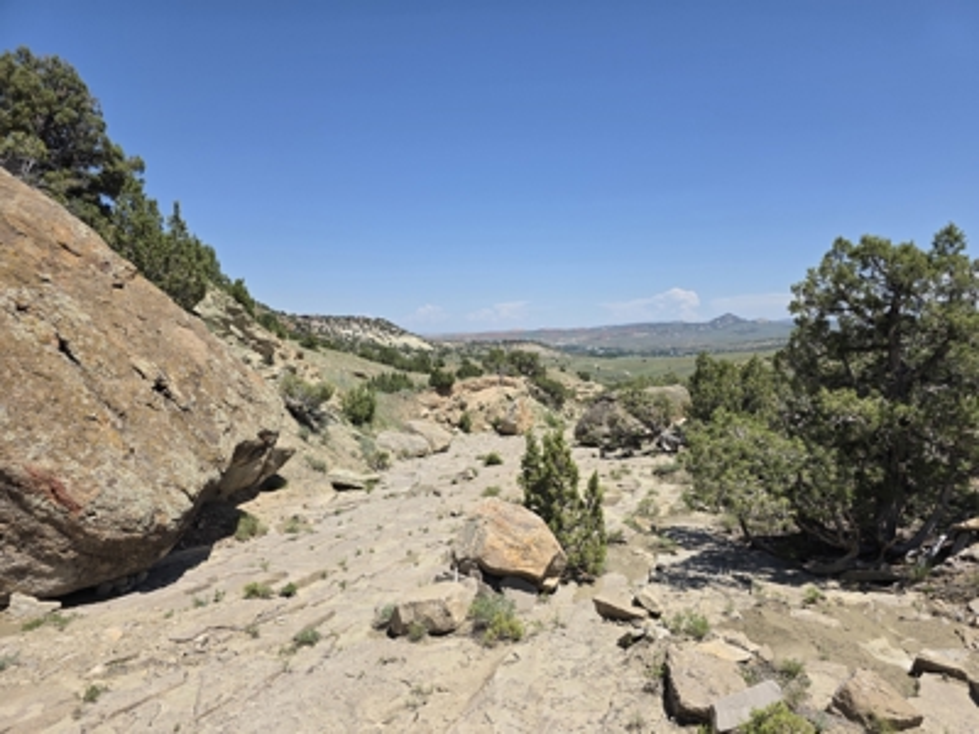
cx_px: 490
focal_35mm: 23
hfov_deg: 73.9
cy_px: 367
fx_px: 650
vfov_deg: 58.9
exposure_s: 1/7333
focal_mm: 6.3
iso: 80
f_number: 1.7
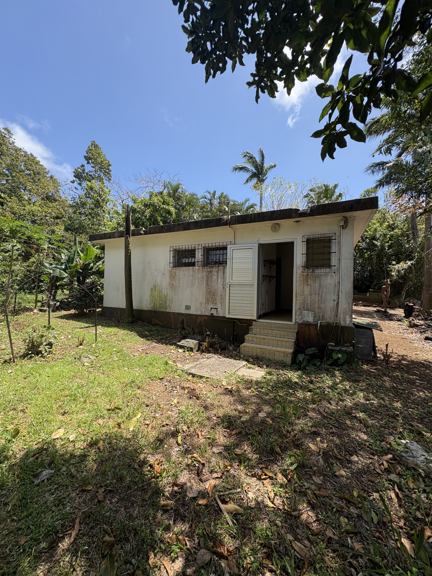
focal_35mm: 14
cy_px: 288
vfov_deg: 102.1
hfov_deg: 85.7
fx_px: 233
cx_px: 216
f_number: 2.2
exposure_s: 1/734
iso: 40
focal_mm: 2.22
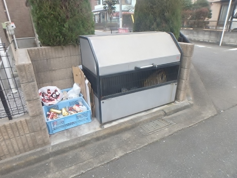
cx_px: 114
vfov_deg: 61.1
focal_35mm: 22
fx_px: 151
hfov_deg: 76.4
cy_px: 92
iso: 320
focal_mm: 3.7
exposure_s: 1/30
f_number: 3.5
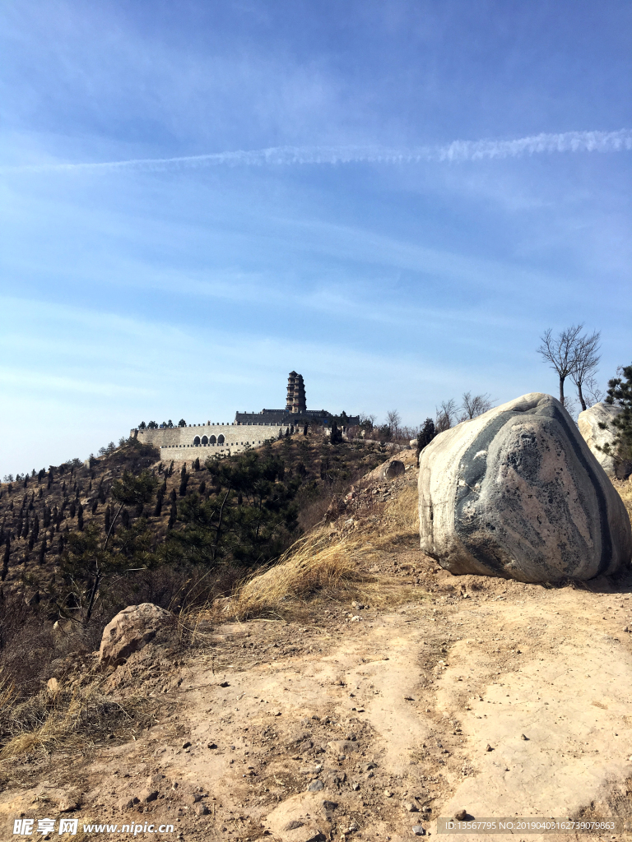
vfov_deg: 61.7
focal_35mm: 29
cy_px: 421
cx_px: 316
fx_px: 706
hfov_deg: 48.2
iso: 25
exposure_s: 1/2262
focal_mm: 4.15
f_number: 2.2
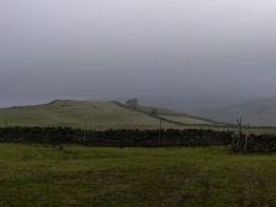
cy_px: 77
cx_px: 145
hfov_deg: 29.4
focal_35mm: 66
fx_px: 526
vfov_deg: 22.2
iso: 80
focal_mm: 6
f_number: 5.6
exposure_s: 1/250
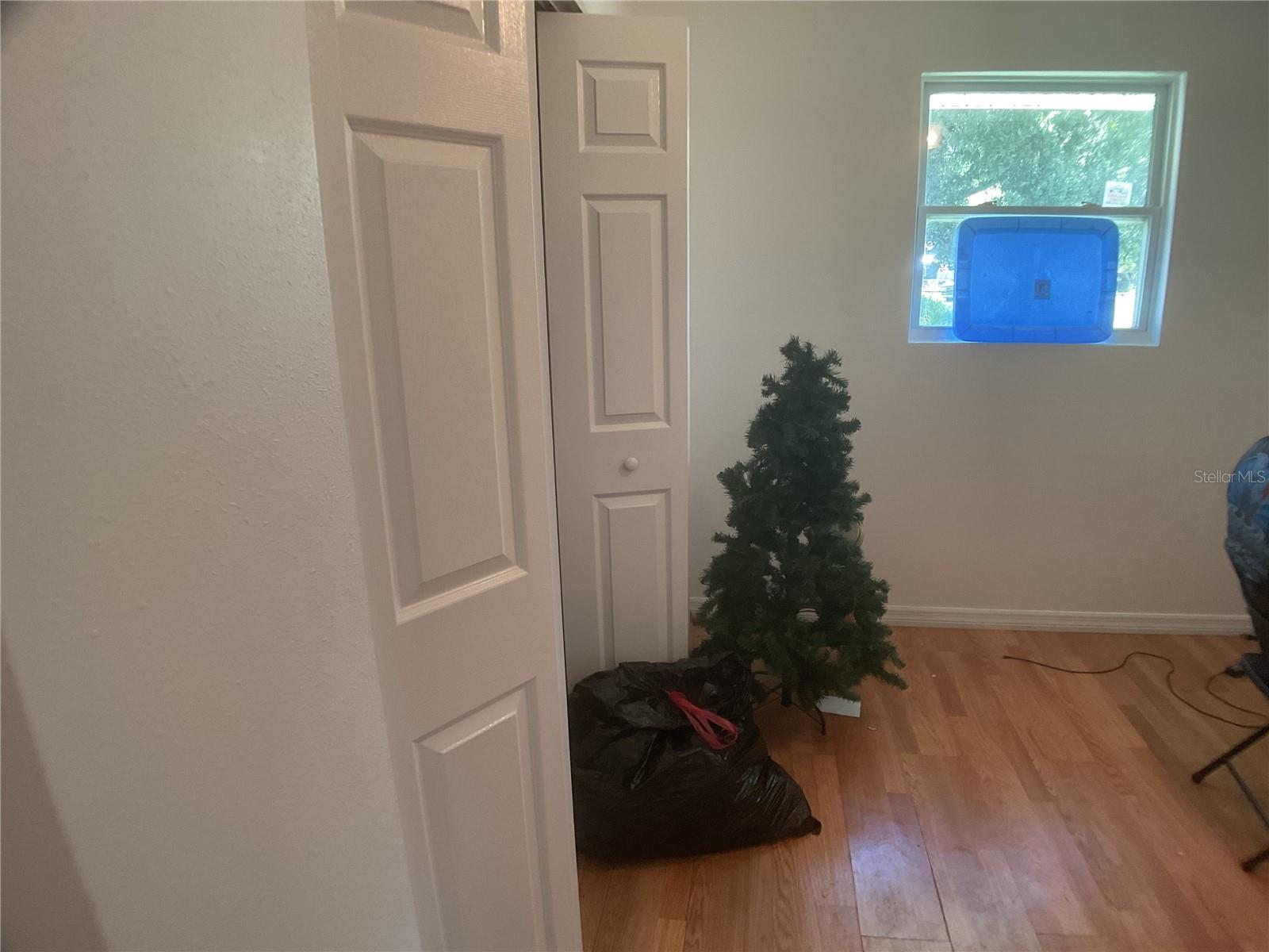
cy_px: 476
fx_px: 1063
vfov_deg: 48.2
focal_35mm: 29
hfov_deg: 61.7
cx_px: 634
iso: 80
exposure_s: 1/50
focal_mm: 3
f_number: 1.8
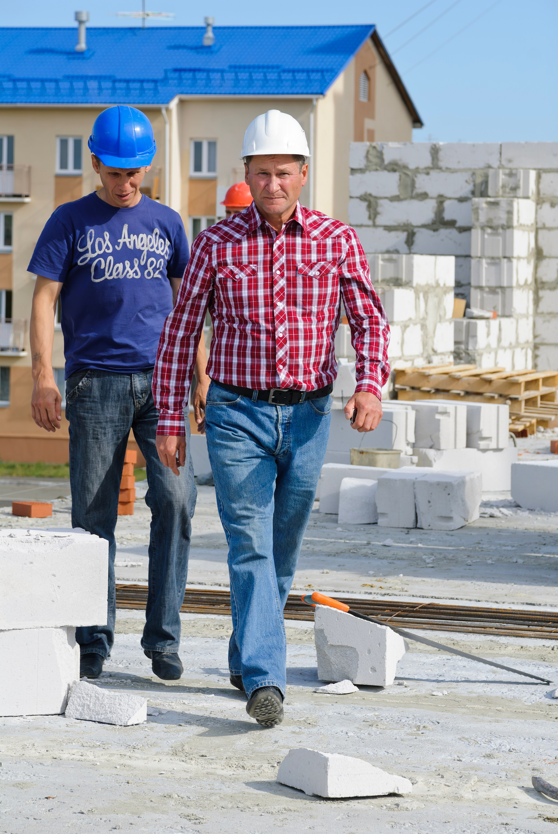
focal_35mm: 112
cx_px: 279
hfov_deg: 12.2
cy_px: 417
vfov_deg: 18.2
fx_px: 2608
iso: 250
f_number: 7.1
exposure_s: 1/640
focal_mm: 75
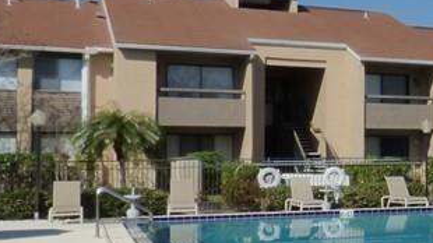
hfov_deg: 24.4
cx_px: 606
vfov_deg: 16.7
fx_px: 826
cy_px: 138
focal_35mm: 72
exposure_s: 1/640
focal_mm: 3.58
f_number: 8
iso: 200
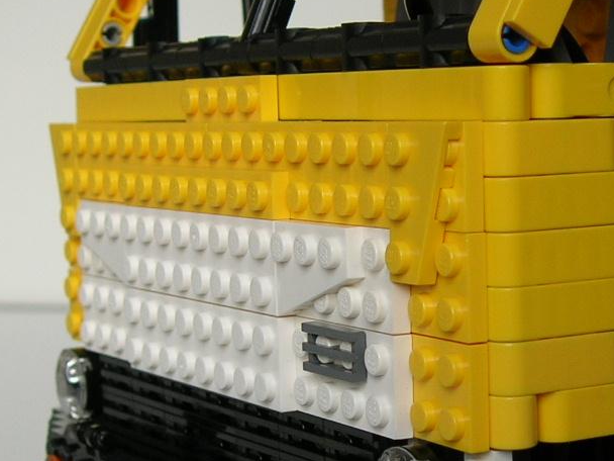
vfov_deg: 14.8
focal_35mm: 100
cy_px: 317
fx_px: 1774
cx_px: 465
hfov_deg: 19.5
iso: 64
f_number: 2.8
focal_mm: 7.8
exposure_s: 1/42.3
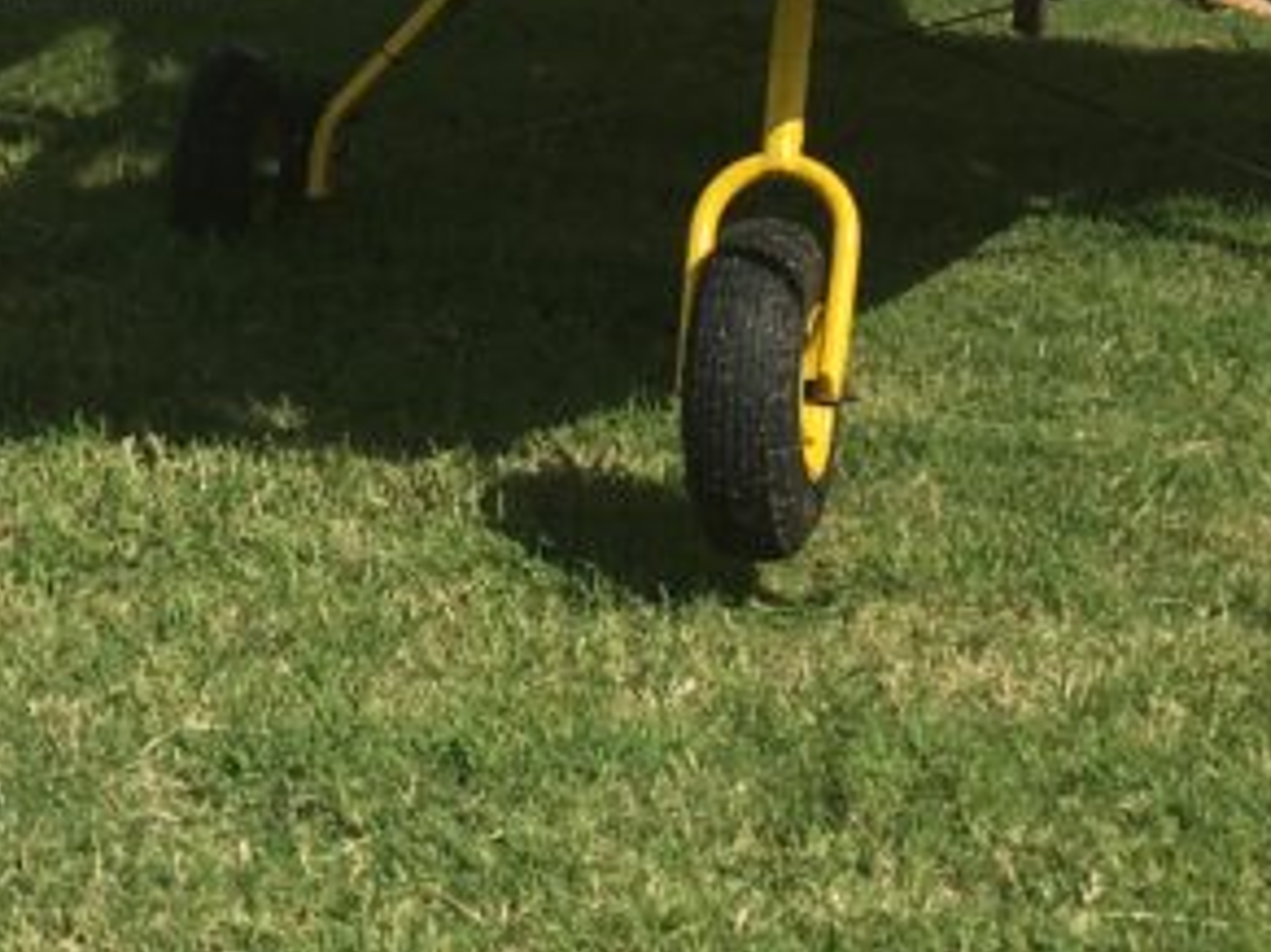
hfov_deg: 19.3
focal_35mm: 102
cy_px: -371
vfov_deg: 13.8
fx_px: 3744
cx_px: 524
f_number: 2.2
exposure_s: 1/2079
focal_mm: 4.15
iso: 25
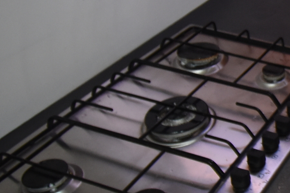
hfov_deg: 28.0
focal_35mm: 53
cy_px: 77
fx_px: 427
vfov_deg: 25.5
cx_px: 413
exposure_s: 1/100
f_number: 5
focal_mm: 10
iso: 800
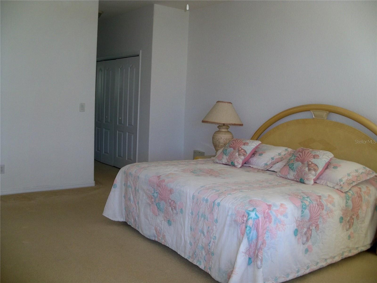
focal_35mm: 35
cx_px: 188
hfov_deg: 52.6
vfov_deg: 40.7
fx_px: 381
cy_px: 142
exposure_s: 1/30
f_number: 3.5
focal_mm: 6.2
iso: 200
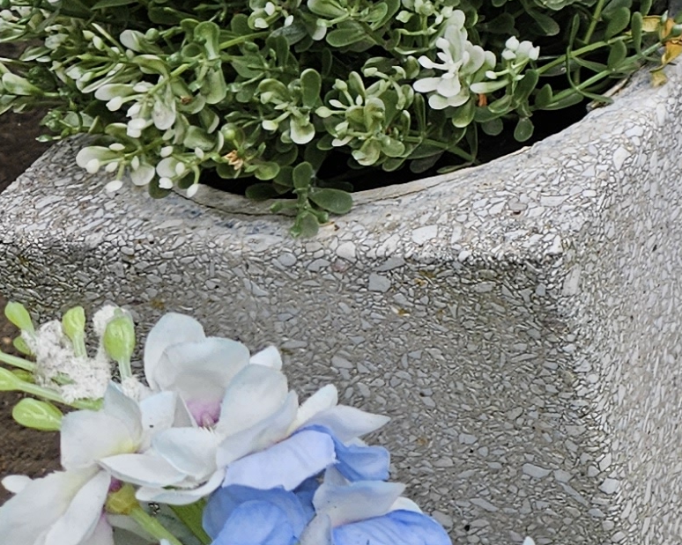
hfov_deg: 13.9
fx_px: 2341
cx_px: 1394
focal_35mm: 116
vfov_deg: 12.7
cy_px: -247
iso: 25
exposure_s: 1/292
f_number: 1.8
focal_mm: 5.4
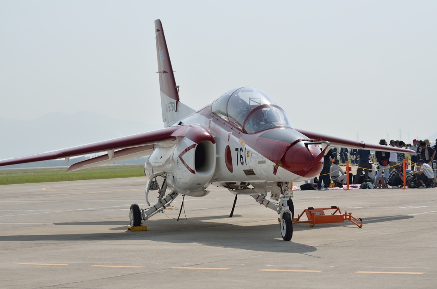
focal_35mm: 105
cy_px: 144
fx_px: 1272
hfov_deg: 19.5
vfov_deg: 13.0
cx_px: 218
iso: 100
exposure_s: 1/1000
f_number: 5.6
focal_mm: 70
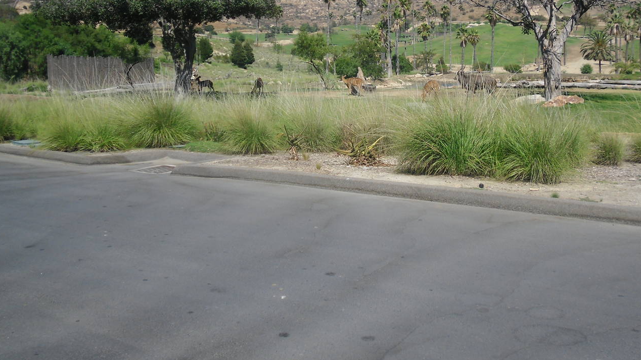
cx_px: 361
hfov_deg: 46.3
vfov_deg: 26.7
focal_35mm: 44
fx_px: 748
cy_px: 87
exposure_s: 1/100
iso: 64
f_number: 8.8
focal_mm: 5.8
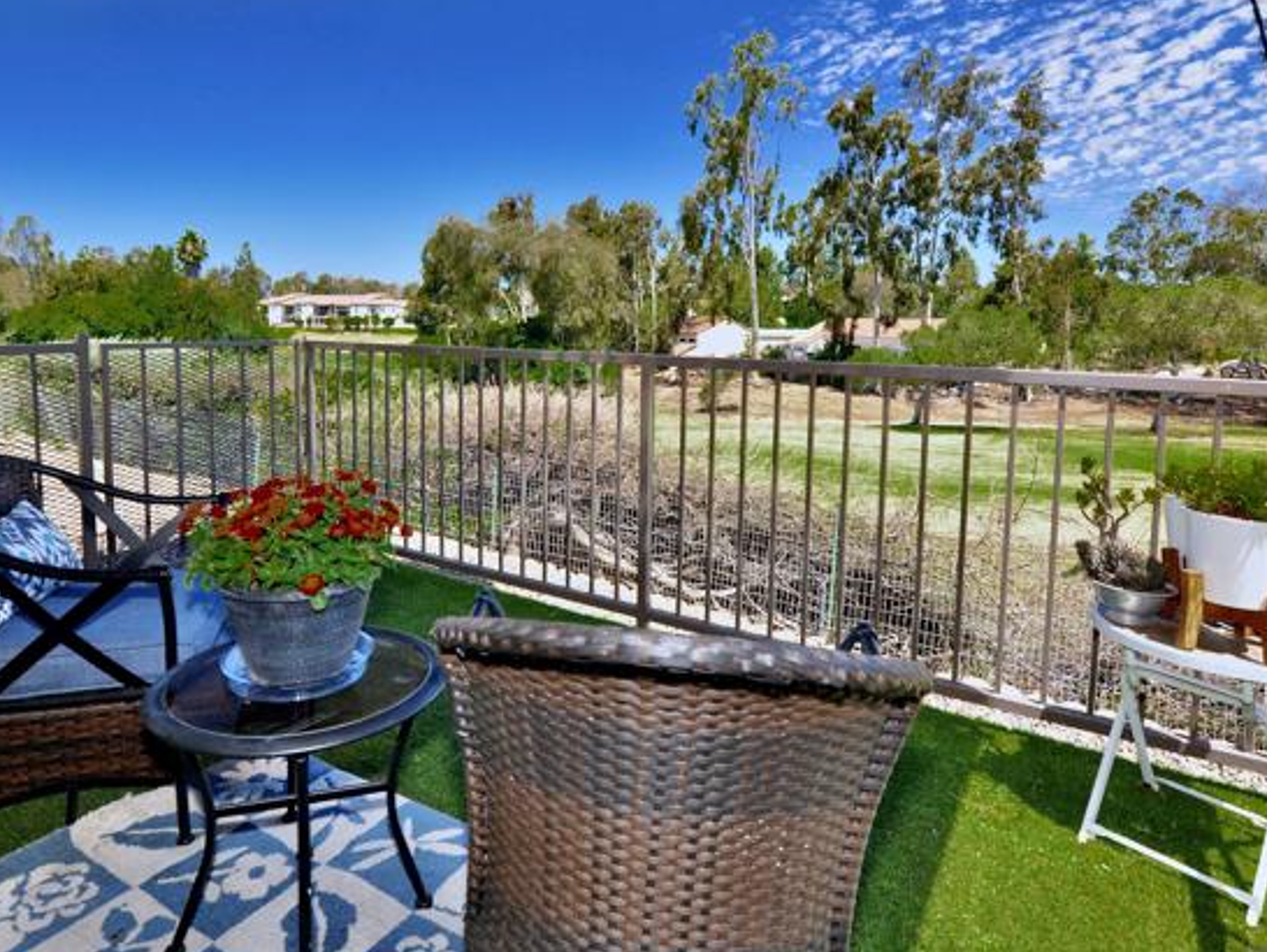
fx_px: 680
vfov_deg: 70.0
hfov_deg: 86.0
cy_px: 468
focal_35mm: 19
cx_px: 622
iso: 200
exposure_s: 1/125
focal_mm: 11
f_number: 5.6
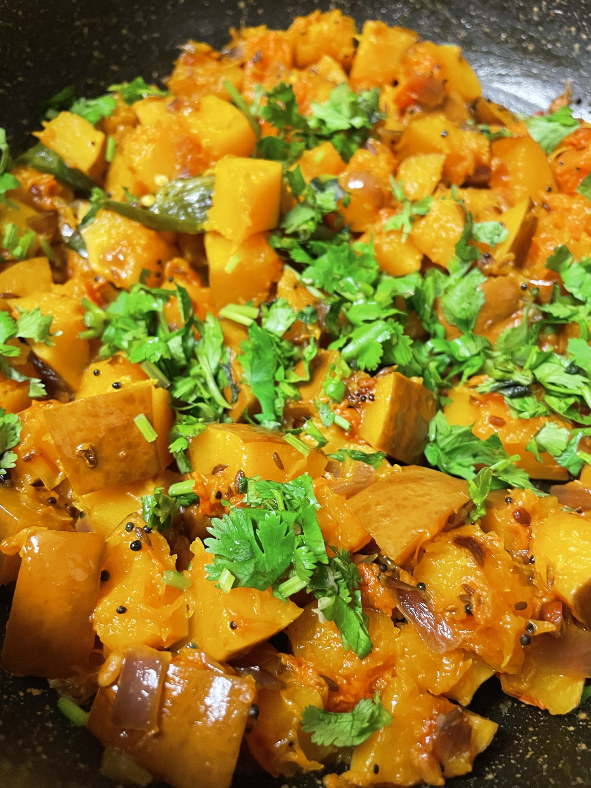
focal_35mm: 26
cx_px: 296
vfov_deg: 67.3
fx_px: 592
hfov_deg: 53.1
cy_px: 394
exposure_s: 1/30
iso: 500
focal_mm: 4.2
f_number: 1.6
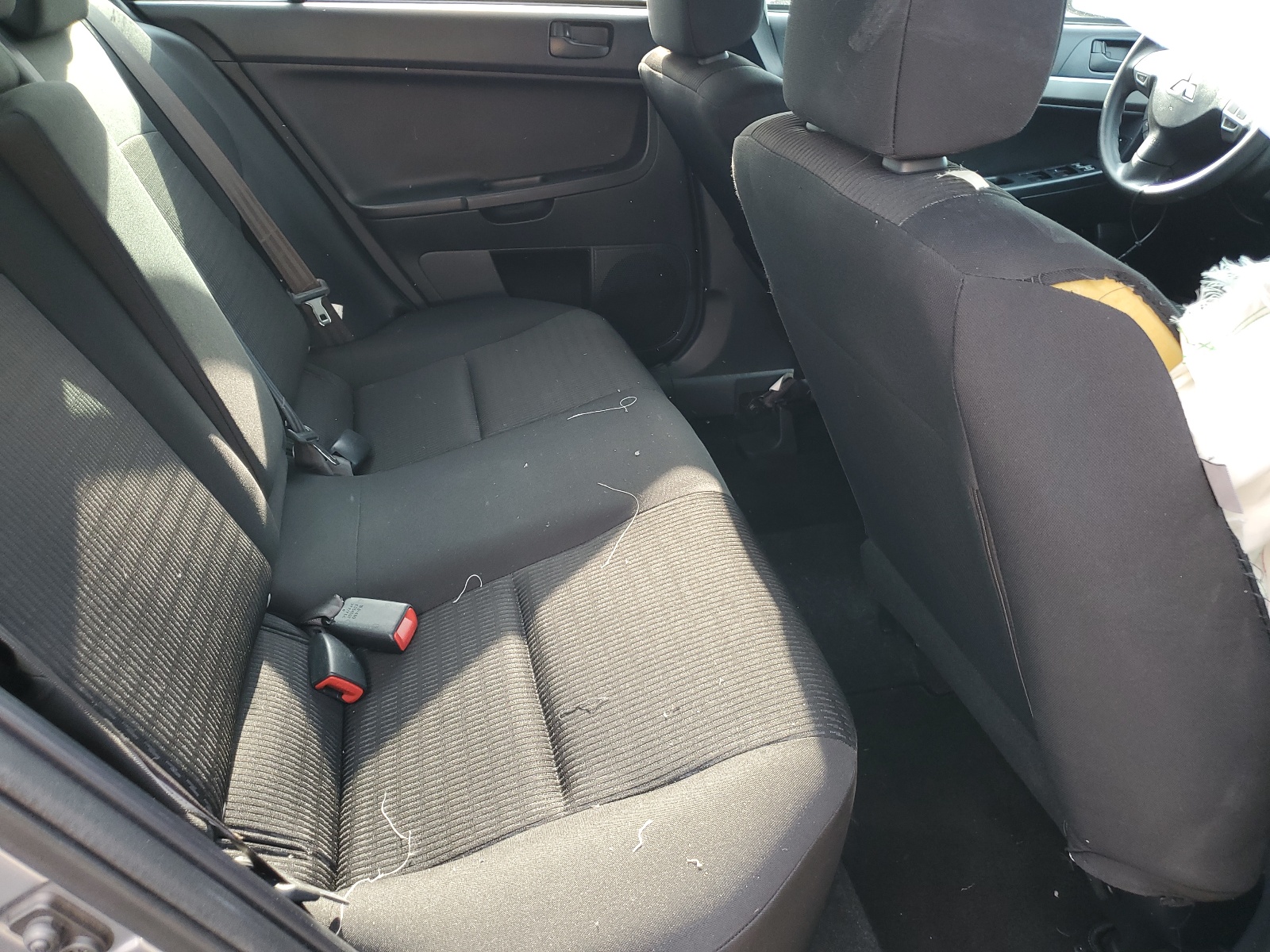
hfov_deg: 67.3
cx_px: 635
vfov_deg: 53.1
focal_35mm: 26
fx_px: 954
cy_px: 476
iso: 56
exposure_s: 1/60.2
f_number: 1.5
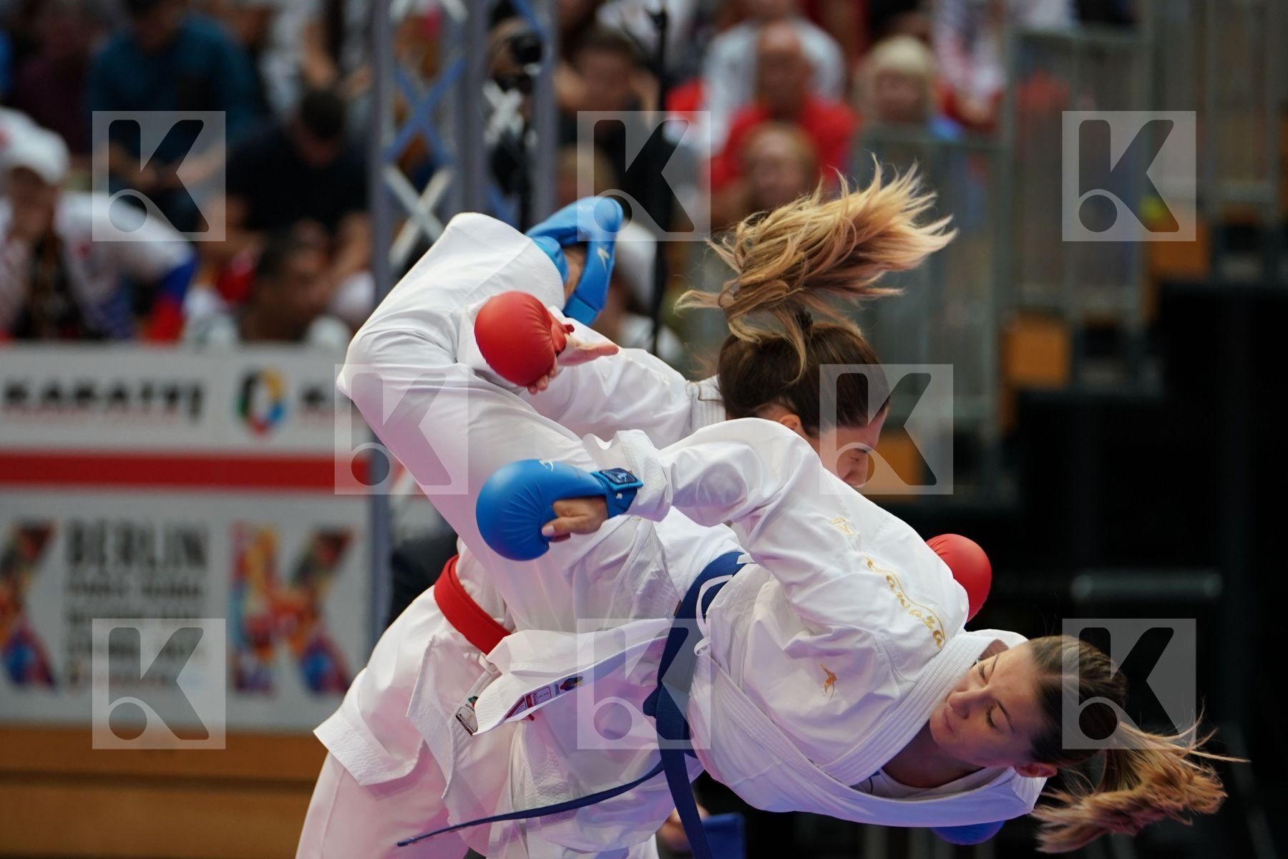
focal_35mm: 256
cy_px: 430
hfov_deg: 8.0
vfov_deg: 5.4
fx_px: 9158
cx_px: 644
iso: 1250
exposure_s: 1/800
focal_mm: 171
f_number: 2.8
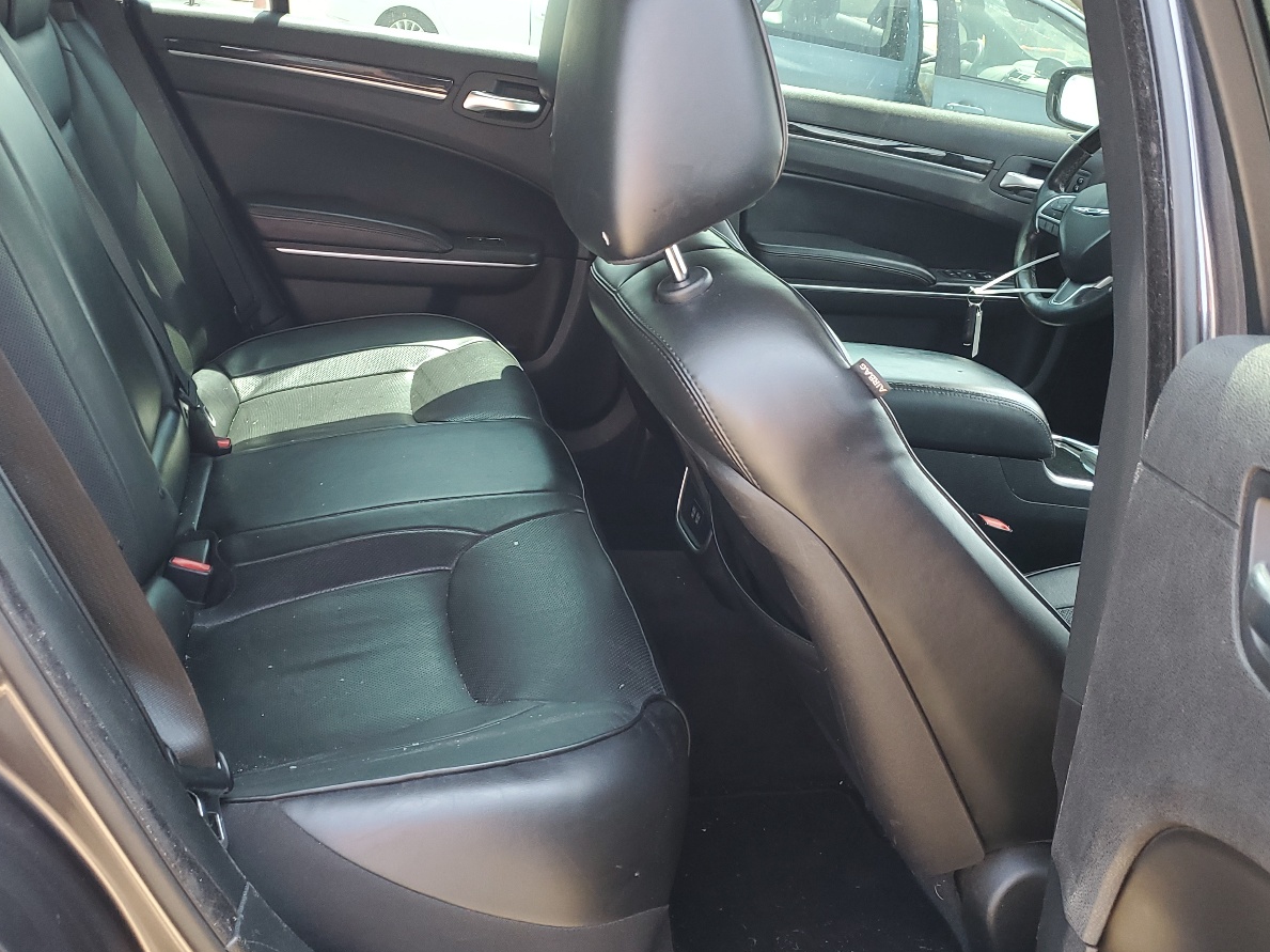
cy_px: 368
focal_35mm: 35
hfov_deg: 52.6
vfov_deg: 40.4
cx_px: 590
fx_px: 1284
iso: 67
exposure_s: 1/120
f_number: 1.5
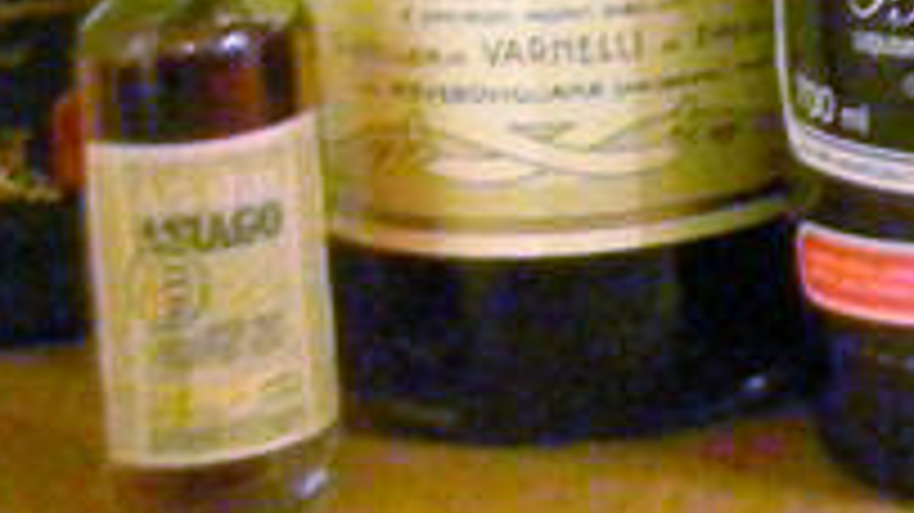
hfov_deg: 7.7
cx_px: 2055
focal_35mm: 263
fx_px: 6371
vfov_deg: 4.4
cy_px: -1264
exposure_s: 1/3
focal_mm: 7.7
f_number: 3.2
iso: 800
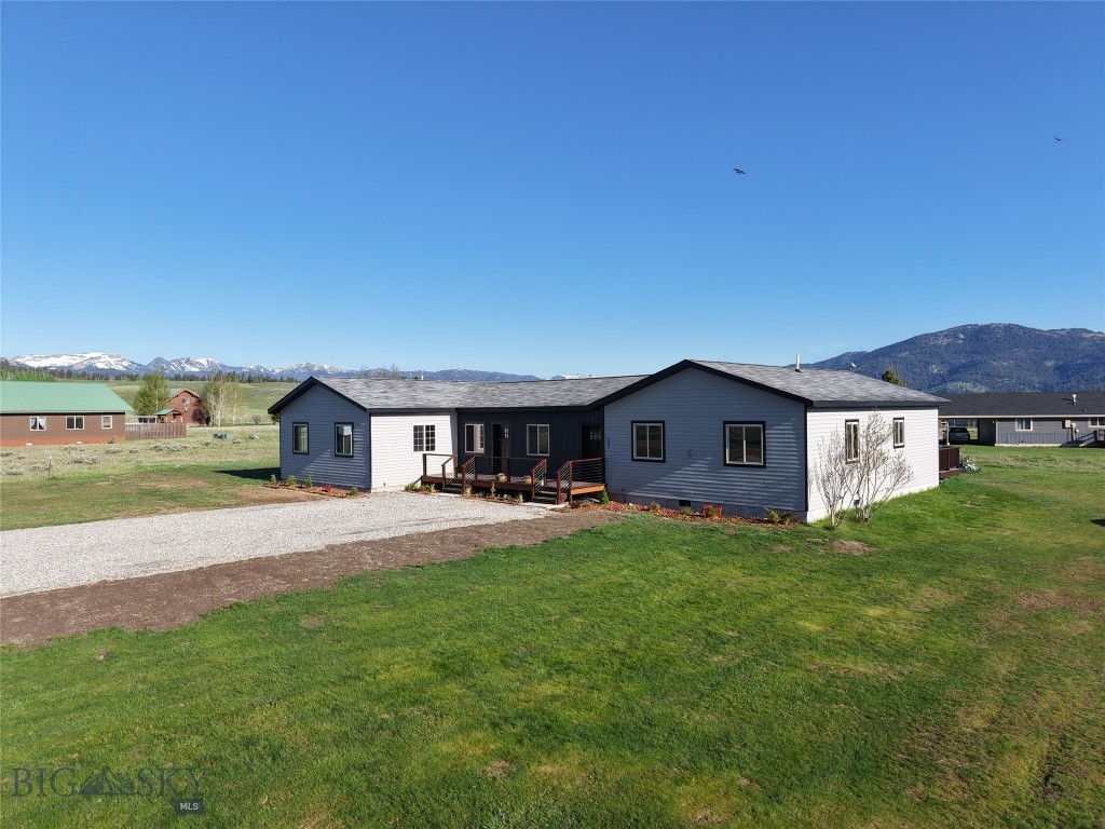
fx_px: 766
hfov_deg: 71.6
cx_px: 552
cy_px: 414
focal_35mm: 24
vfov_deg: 56.8
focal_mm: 8.67
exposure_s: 1/2500
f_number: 1.8
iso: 140
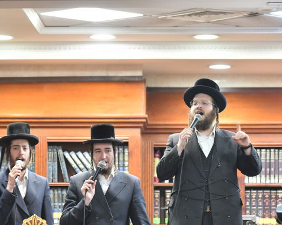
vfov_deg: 7.8
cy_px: 182
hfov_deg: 9.8
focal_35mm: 197
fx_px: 1644
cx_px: 116
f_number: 4
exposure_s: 1/100
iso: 1250
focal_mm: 102
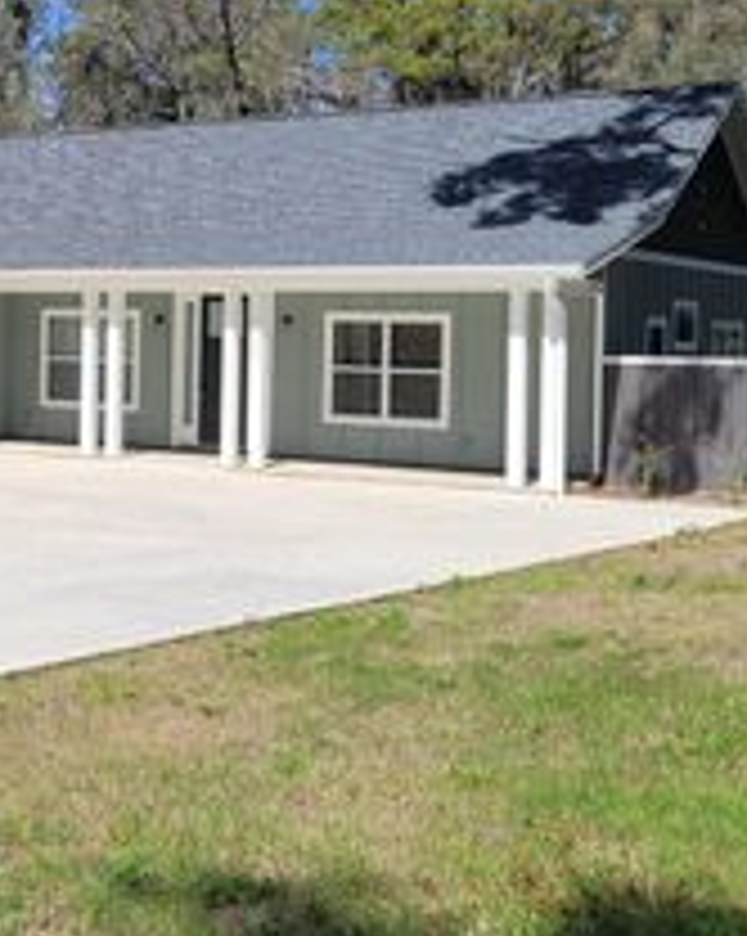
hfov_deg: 23.4
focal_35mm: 61
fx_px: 1688
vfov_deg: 30.9
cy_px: 353
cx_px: -72
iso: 40
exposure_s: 1/2913
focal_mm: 5.4
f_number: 1.8
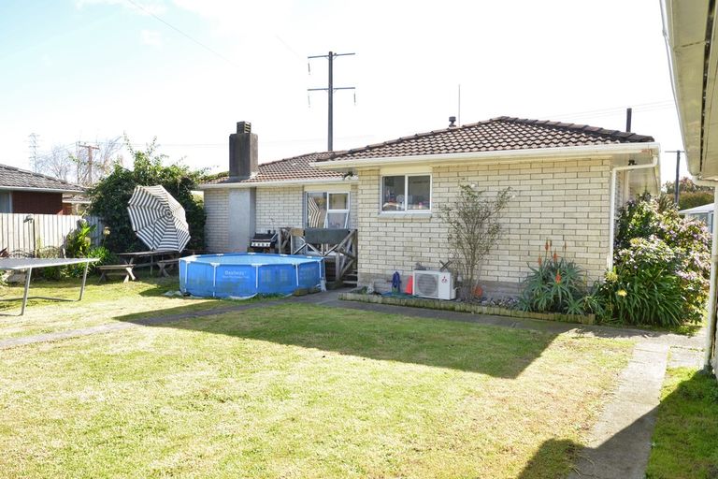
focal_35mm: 24
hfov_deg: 73.7
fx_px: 479
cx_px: 359
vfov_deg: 53.1
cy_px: 240
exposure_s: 1/90
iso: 140
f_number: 6.7
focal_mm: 16
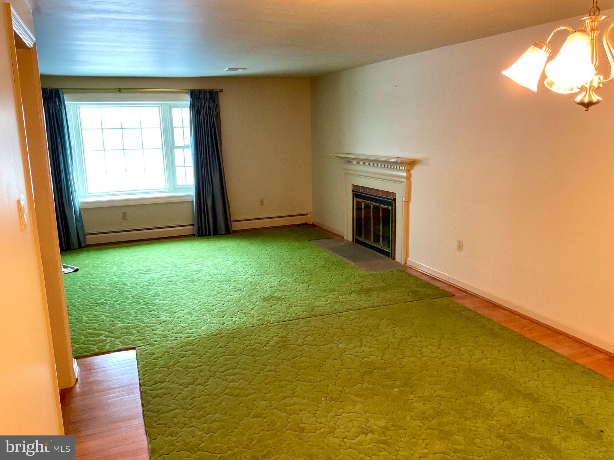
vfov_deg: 48.2
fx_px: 514
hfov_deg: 61.7
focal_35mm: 29
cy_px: 230
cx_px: 307
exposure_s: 1/40
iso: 200
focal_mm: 3
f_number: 1.8
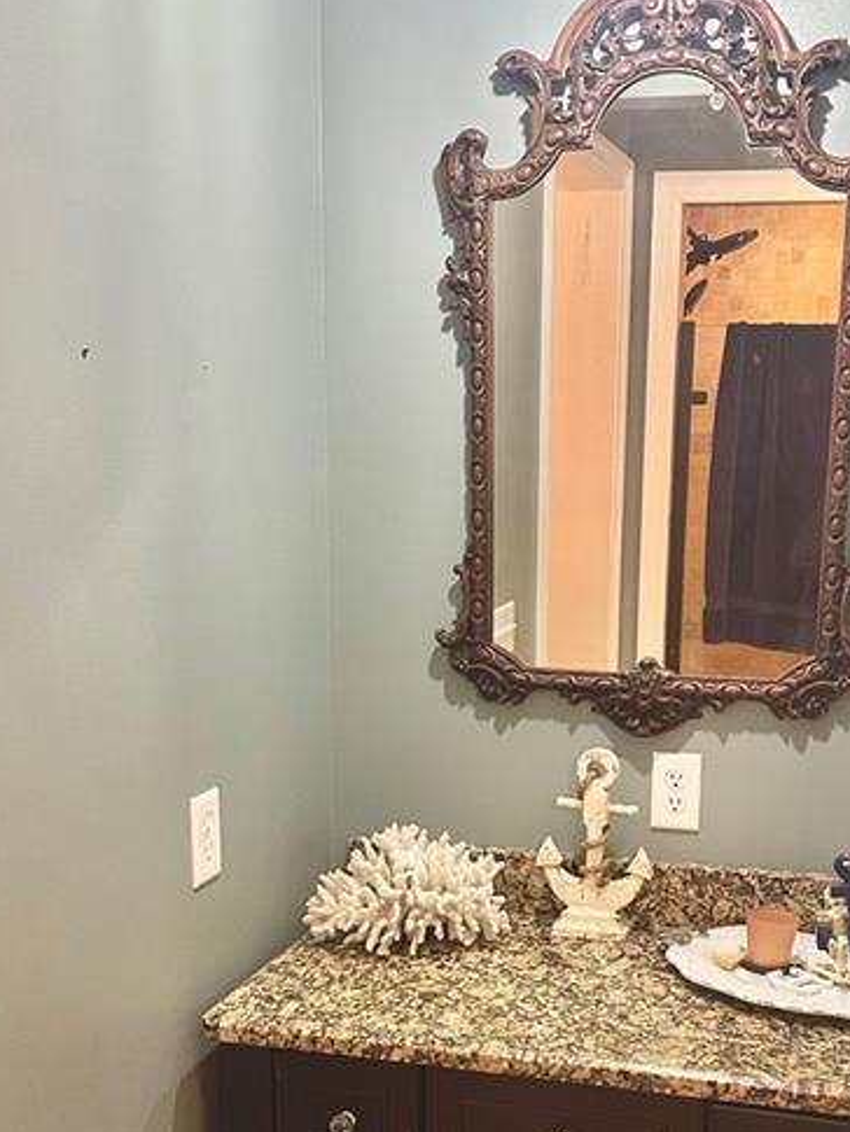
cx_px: 645
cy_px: 696
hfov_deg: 36.8
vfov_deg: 48.6
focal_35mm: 38
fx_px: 1244
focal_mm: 6.86
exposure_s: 1/60
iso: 400
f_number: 1.78
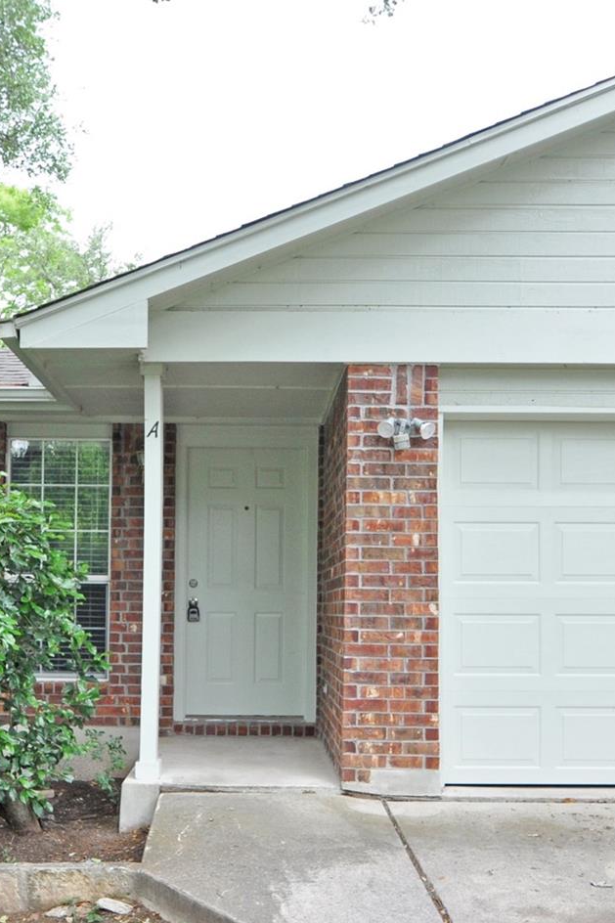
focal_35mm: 39
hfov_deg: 34.1
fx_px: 1000
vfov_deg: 49.2
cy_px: 555
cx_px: 239
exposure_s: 1/200
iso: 500
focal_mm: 12
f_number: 5
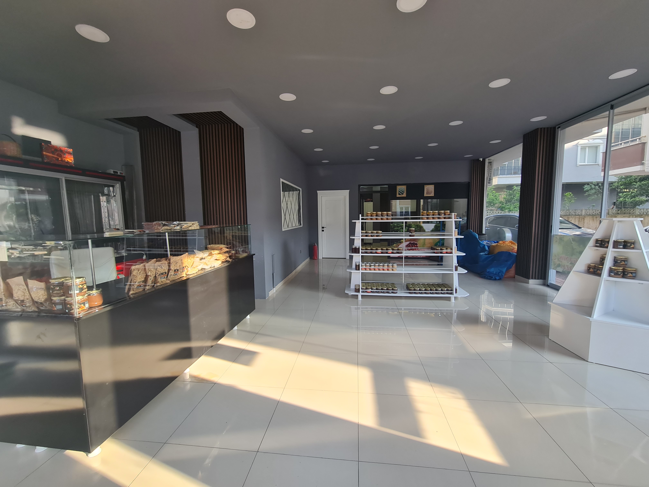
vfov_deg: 89.9
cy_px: 244
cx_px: 324
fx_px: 244
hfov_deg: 106.2
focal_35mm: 13
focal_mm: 2.2
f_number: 2.2
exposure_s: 1/100
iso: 64
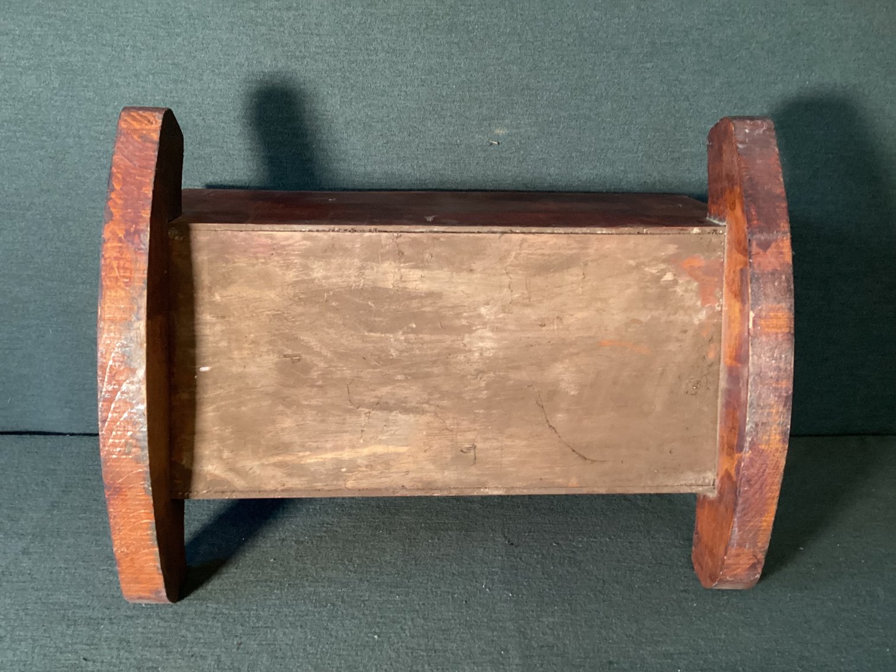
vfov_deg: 45.4
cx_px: 448
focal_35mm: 31
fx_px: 802
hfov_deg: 58.3
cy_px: 336
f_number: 2.4
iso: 320
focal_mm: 3.3
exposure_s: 1/40
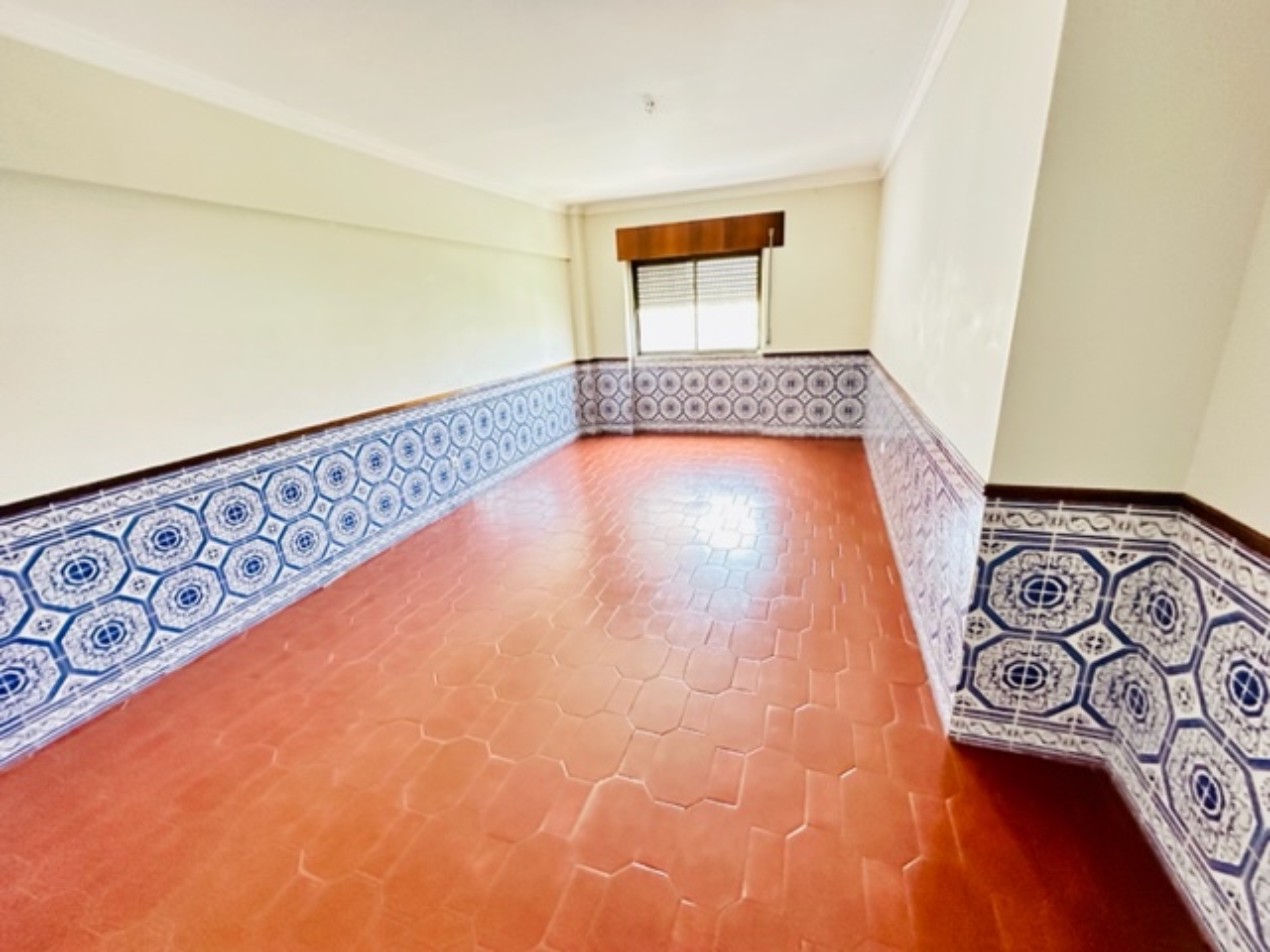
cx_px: 635
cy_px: 476
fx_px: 514
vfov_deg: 85.7
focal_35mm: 14
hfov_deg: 102.1
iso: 1250
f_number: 2.2
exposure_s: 1/50
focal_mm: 2.22
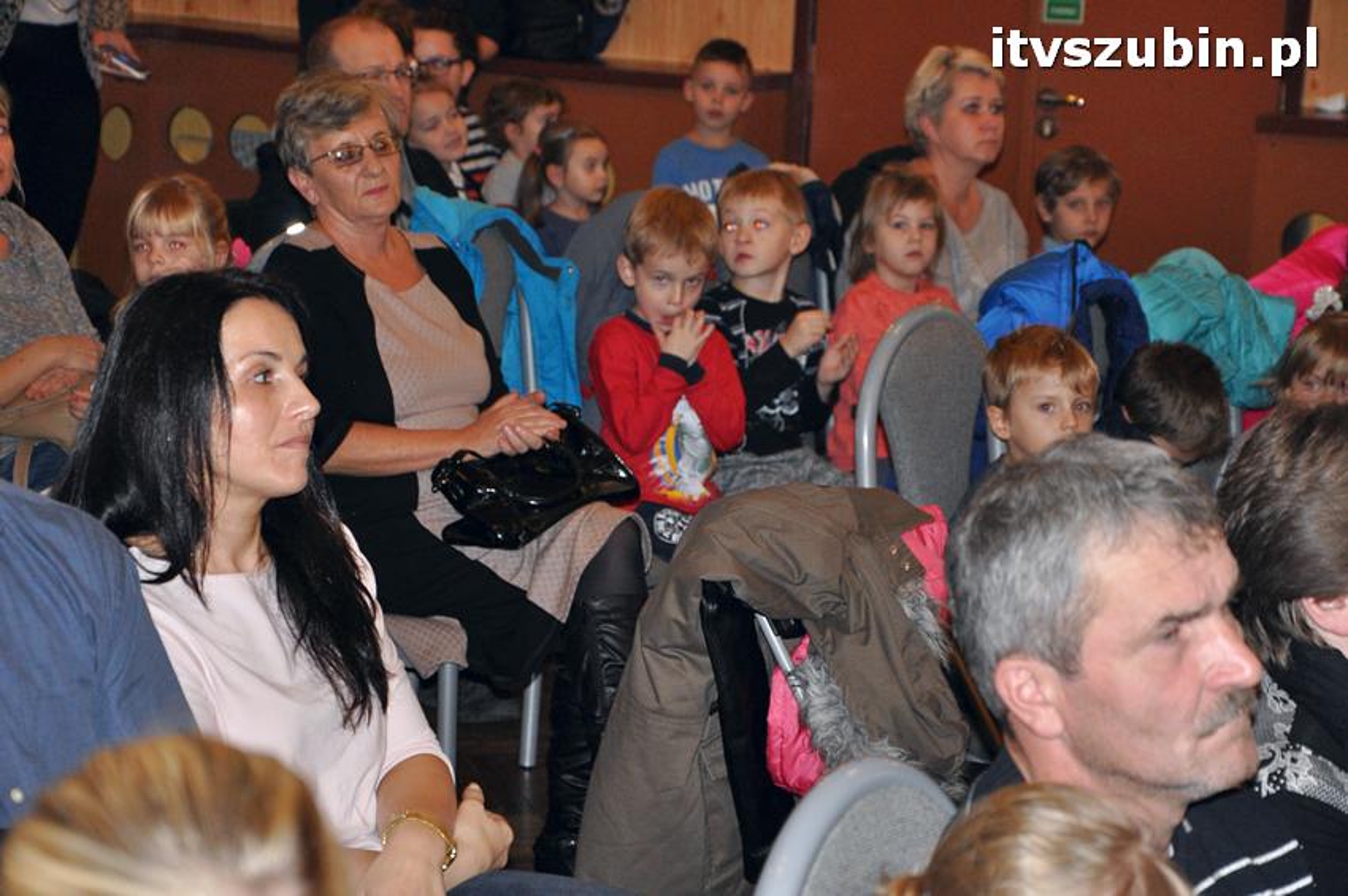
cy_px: 448
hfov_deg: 19.5
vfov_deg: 13.0
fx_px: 3928
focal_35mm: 105
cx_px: 674
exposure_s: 1/60
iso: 1250
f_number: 5.3
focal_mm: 70
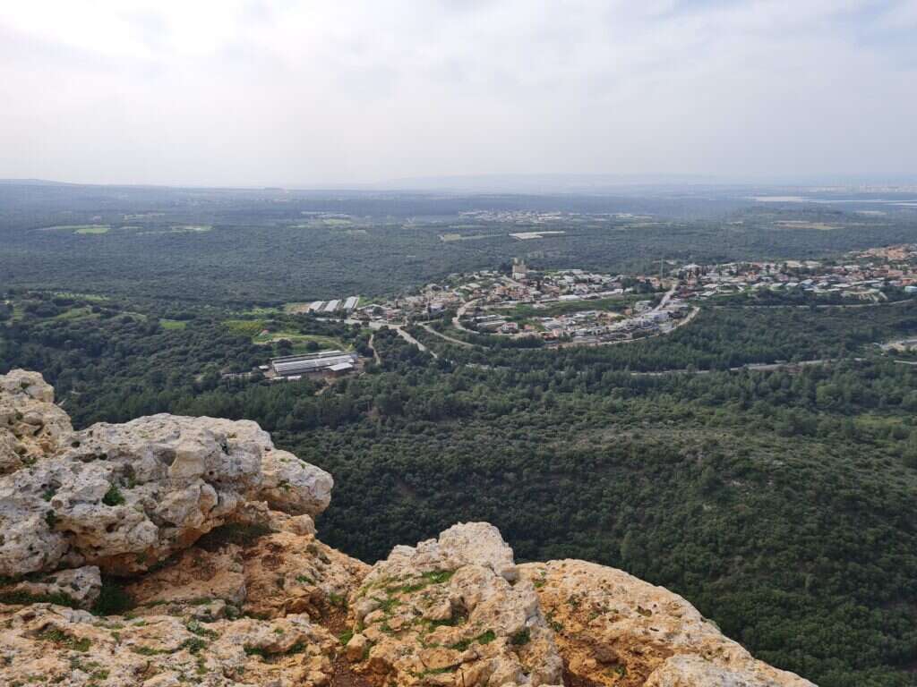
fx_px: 689
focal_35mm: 26
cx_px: 458
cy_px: 344
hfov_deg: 67.3
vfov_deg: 53.1
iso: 50
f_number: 1.8
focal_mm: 5.4
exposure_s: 1/2451
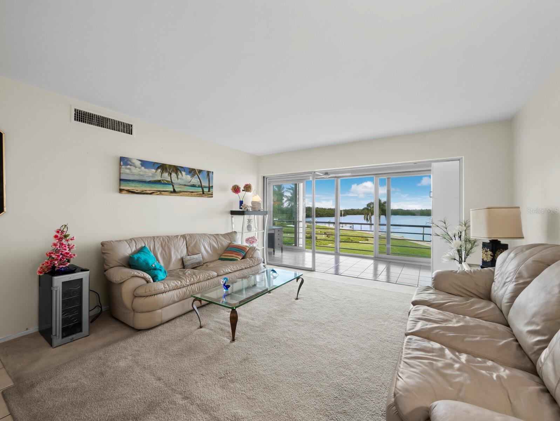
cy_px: 210
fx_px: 227
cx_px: 280
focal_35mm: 14
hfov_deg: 102.0
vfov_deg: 85.7
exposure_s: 1/4
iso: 200
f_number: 11
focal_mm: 7
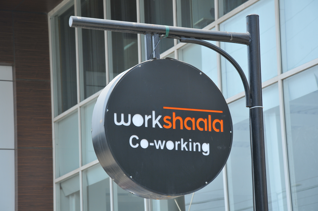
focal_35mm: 138
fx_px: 1218
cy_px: 106
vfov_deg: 9.9
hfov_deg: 14.9
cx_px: 159
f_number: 9
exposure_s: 1/125
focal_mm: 92
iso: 200
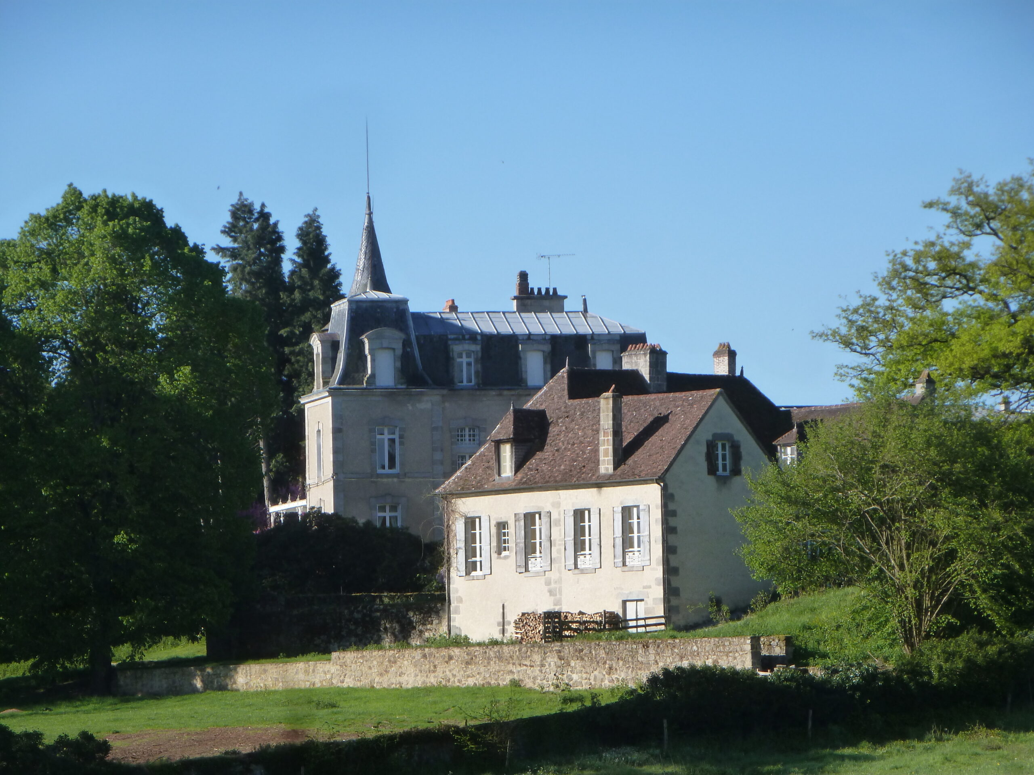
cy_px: 388
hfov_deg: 10.9
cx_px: 517
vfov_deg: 8.2
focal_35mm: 182
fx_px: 5436
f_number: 5.4
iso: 160
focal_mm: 32.6
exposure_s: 1/320
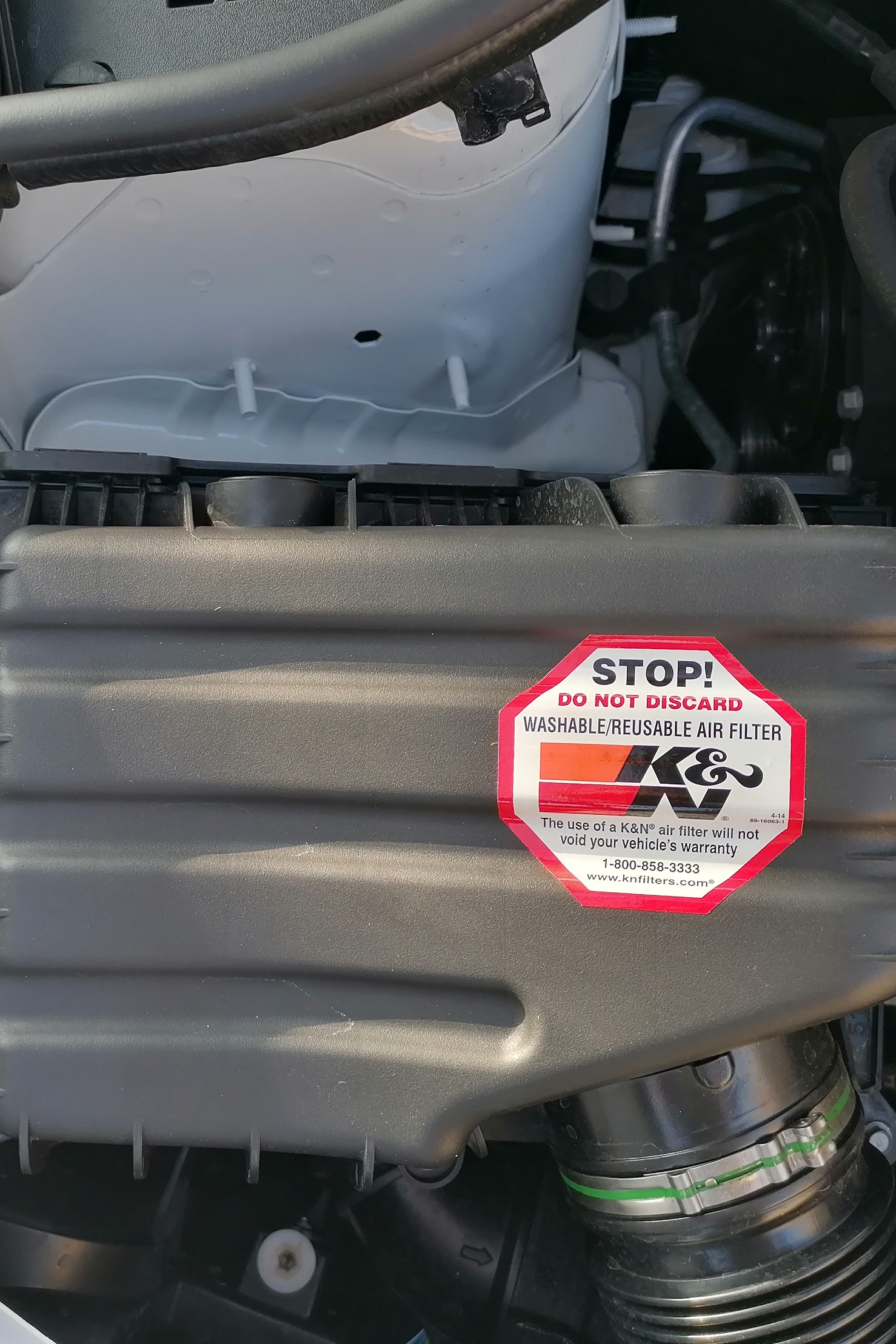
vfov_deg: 50.7
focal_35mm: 38
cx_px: 359
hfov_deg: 34.9
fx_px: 1419
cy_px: 674
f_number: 1.8
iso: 50
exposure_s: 1/135
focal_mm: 4.75
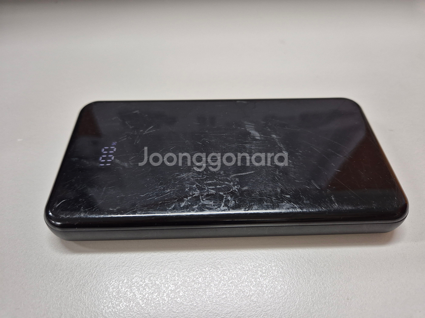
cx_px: 212
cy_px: 159
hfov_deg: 73.9
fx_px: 282
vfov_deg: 58.9
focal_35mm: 23
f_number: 1.8
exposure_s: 1/120
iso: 200
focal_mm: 5.4
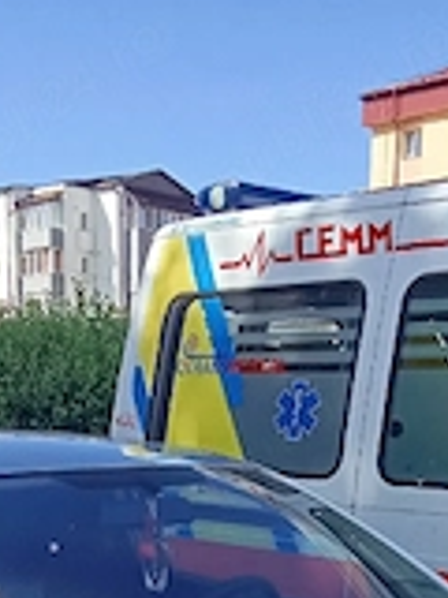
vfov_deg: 24.8
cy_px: 740
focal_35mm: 70
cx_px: 116
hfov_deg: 20.9
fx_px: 1208
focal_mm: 2.78
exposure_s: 1/417
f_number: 2
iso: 100
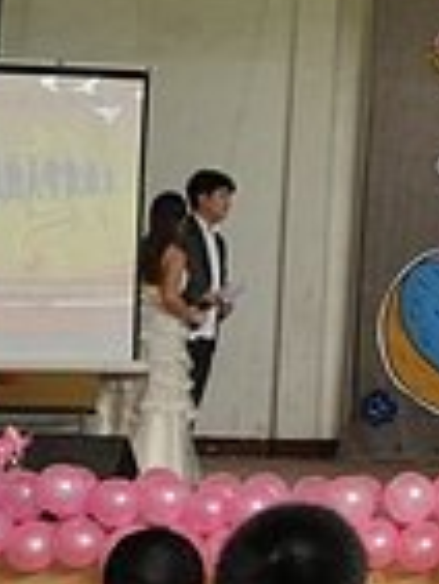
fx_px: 1857
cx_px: 1180
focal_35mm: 110
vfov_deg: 17.8
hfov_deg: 10.7
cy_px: 164
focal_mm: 18
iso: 800
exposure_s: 1/20
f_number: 9
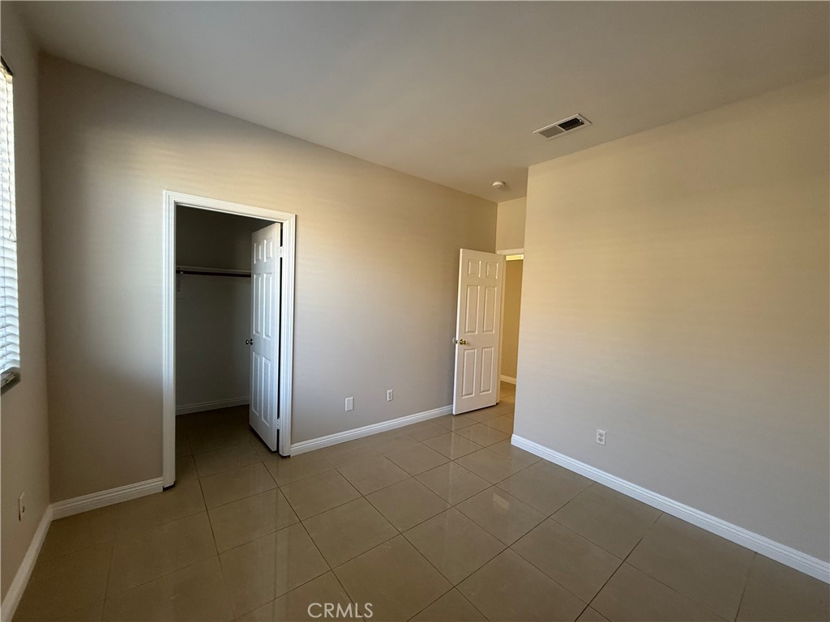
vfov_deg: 85.7
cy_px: 311
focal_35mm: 14
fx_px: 336
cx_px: 415
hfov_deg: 102.1
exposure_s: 1/99
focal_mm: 2.22
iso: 200
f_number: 2.2
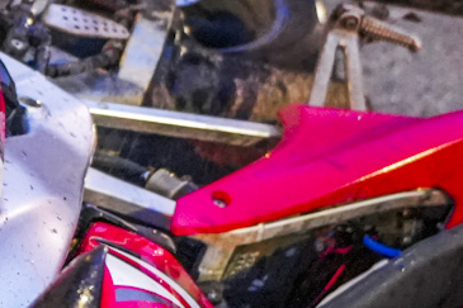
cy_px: 375
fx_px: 2031
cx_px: -292
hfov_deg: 12.2
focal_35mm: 158
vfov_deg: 8.6
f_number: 2.8
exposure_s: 1/30
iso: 6400
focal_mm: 30
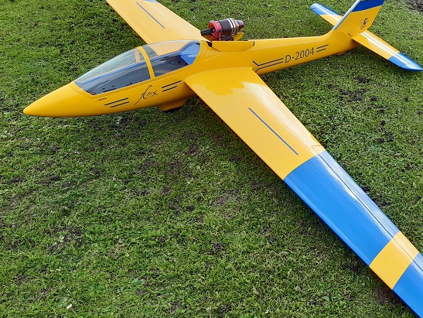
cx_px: 294
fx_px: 465
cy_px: 172
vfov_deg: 37.7
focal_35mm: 38
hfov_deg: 47.8
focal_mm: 3.92
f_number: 1.7
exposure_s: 1/408
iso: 40
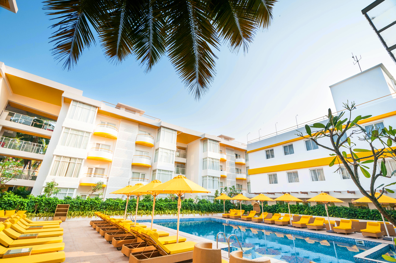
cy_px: 132
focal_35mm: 15
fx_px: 165
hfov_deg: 100.5
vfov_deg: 77.2
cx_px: 198
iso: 200
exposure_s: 1/90
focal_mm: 10
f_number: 8
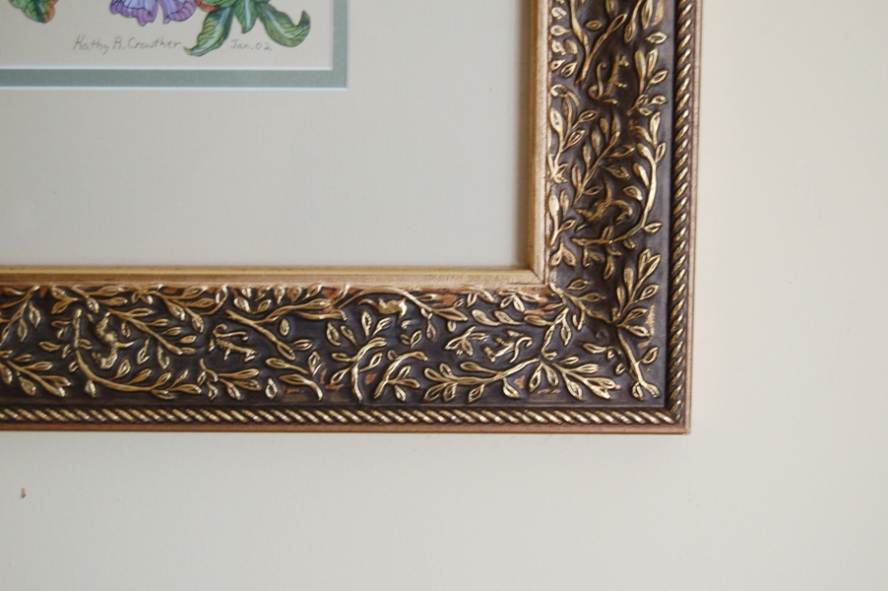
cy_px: 296
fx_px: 1405
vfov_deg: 23.7
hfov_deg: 35.1
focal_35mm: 57
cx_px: 444
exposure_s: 1/20
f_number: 5
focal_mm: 38
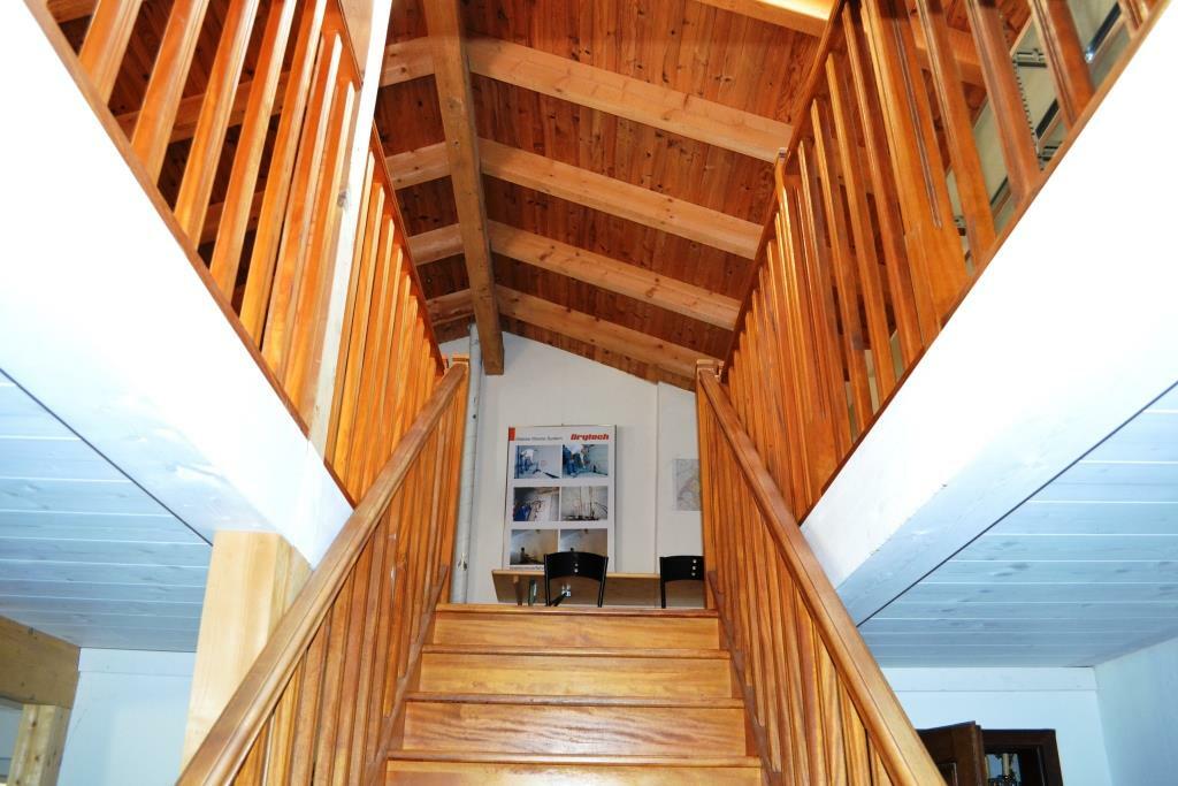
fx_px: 884
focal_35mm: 27
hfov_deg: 67.4
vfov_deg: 47.9
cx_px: 589
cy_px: 393
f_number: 5
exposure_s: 1/60
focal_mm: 18
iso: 2000
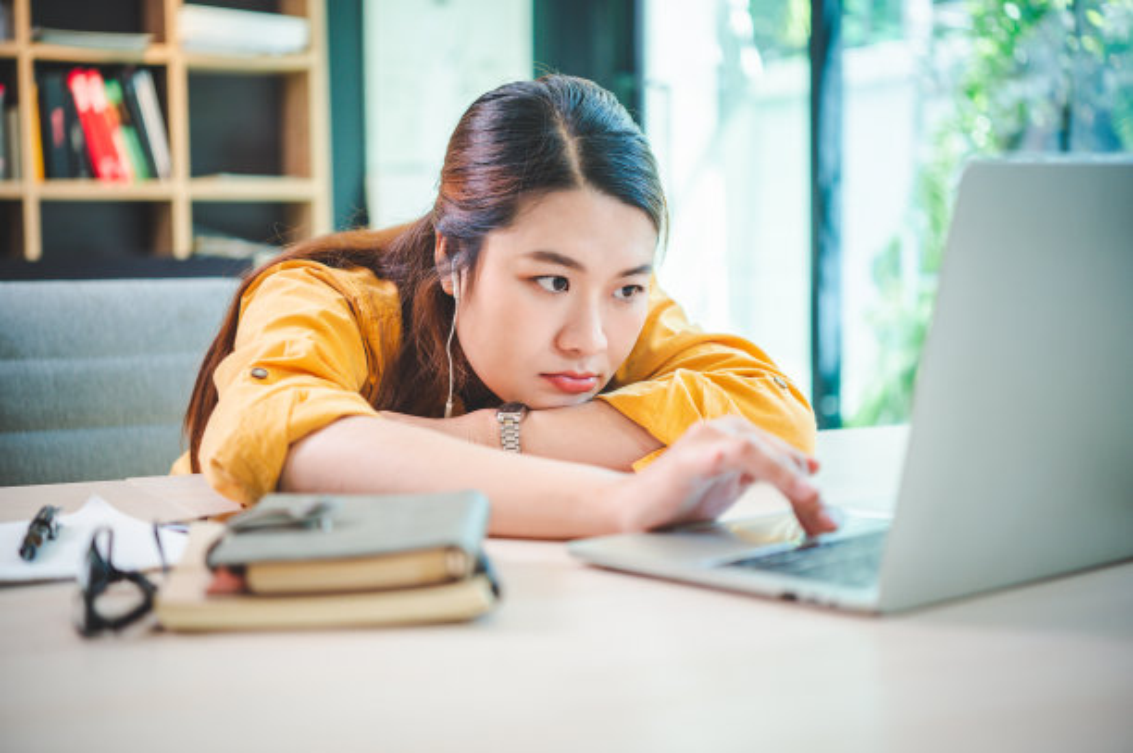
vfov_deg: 22.6
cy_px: 376
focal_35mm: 60
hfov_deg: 33.4
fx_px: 1887
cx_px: 566
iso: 280
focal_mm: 60
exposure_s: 1/125
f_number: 2.8
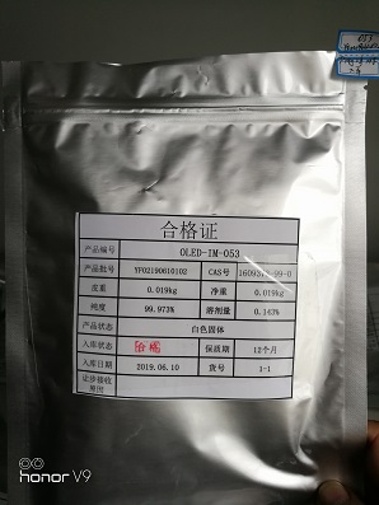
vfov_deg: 65.3
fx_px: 394
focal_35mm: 27
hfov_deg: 51.4
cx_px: 190
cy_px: 252
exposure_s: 1/50
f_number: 2.2
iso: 125
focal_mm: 3.84
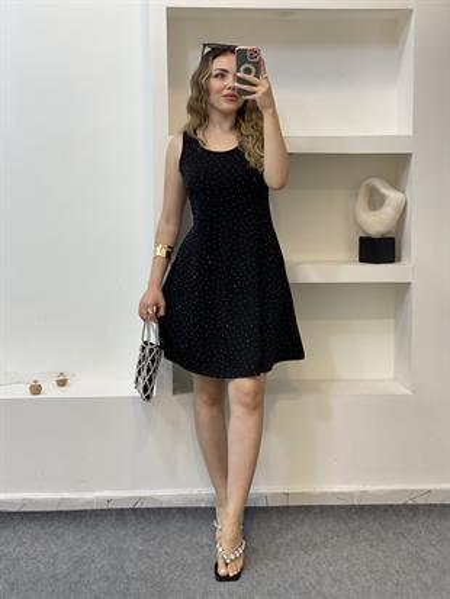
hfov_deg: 28.0
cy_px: 300
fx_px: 901
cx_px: 225
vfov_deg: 36.8
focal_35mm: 52
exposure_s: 1/100
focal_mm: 6
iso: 100
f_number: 2
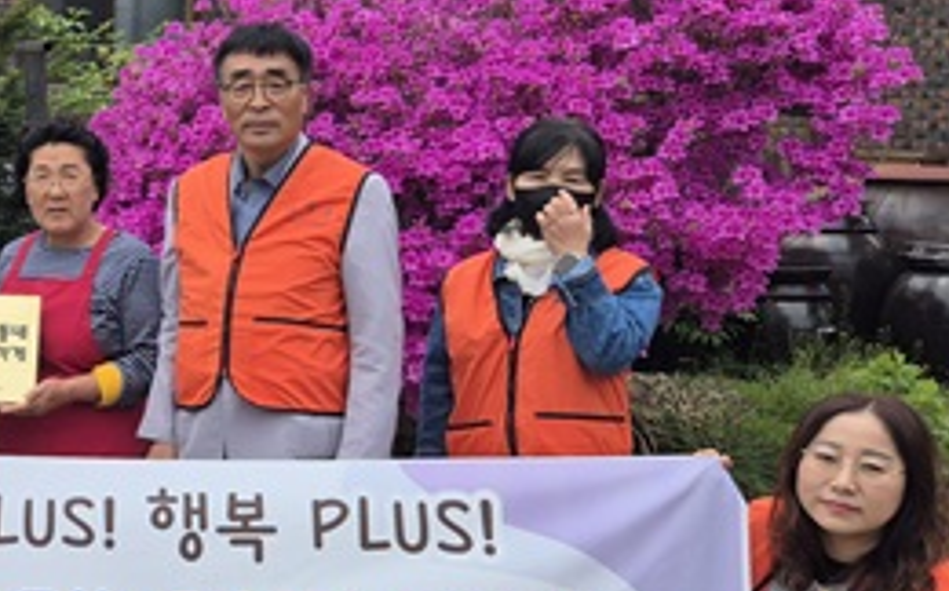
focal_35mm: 61
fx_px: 1576
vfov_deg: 21.2
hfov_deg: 30.2
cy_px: 250
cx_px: -80
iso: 25
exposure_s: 1/1356
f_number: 1.8
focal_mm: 5.4
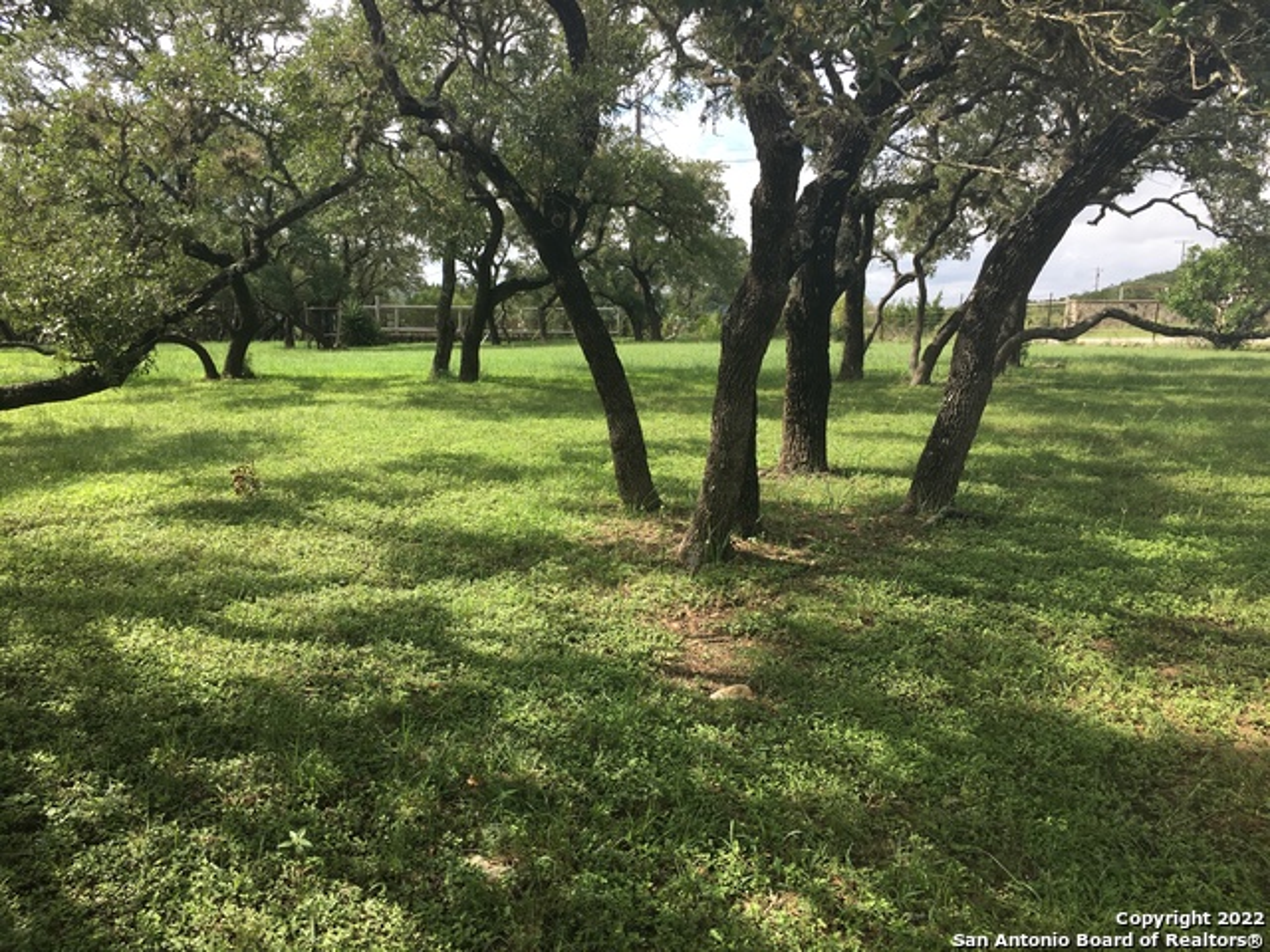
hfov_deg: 61.7
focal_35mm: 29
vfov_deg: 48.2
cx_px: 635
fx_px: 1064
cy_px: 476
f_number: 2.2
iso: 25
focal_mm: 4.15
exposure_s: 1/732
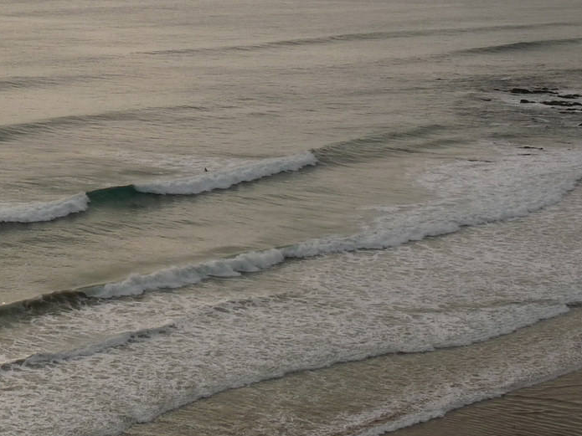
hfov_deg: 19.7
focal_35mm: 99
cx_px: 126
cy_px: 87
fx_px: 1664
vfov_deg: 14.8
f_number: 8
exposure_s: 1/500
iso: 100
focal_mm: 7.6
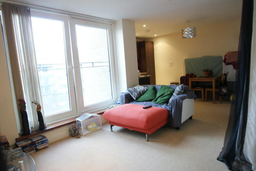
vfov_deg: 56.3
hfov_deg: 77.3
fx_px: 160
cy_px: 86
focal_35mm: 22
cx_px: 128
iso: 400
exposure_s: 1/20
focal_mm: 15
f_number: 4
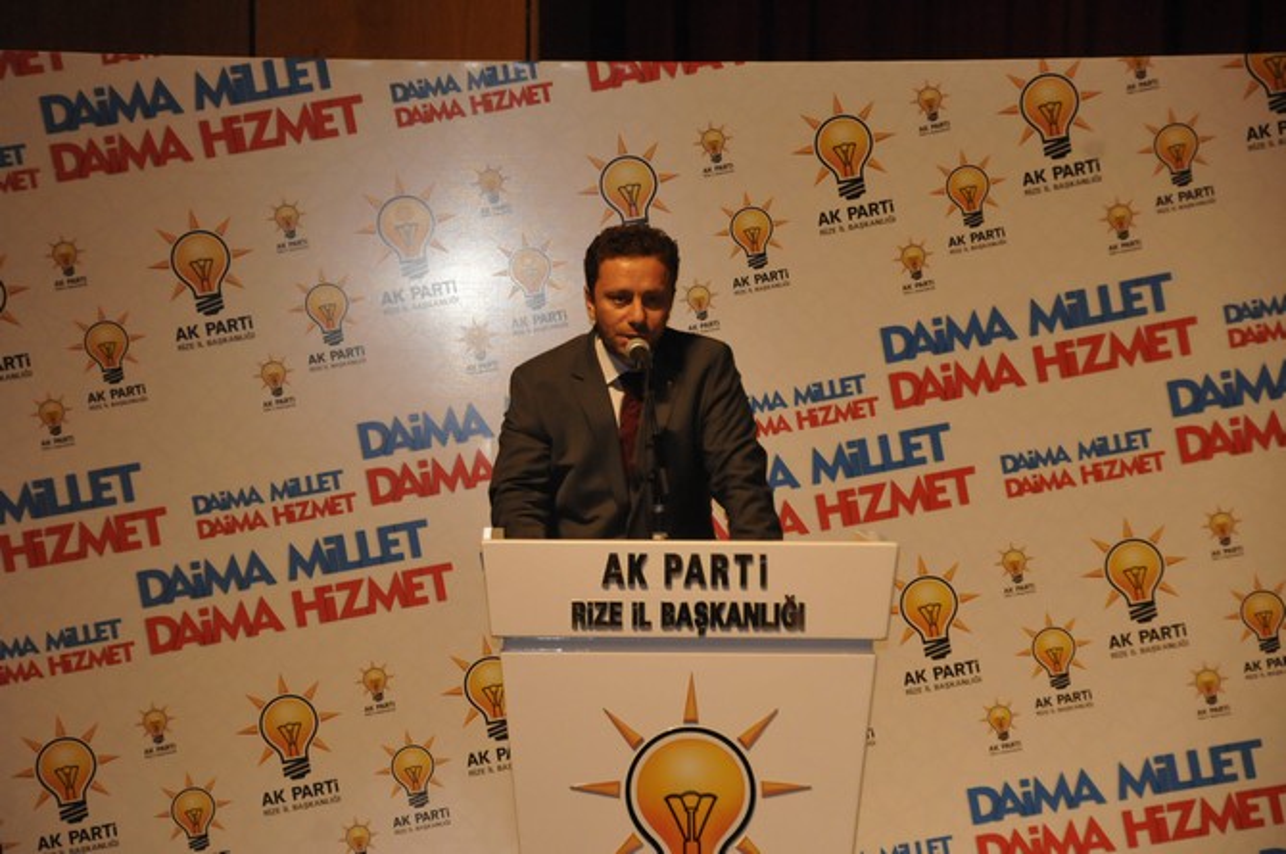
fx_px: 4549
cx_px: 643
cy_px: 427
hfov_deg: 16.1
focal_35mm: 128
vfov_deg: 10.7
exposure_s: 1/100
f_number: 5.6
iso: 2000
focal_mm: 85
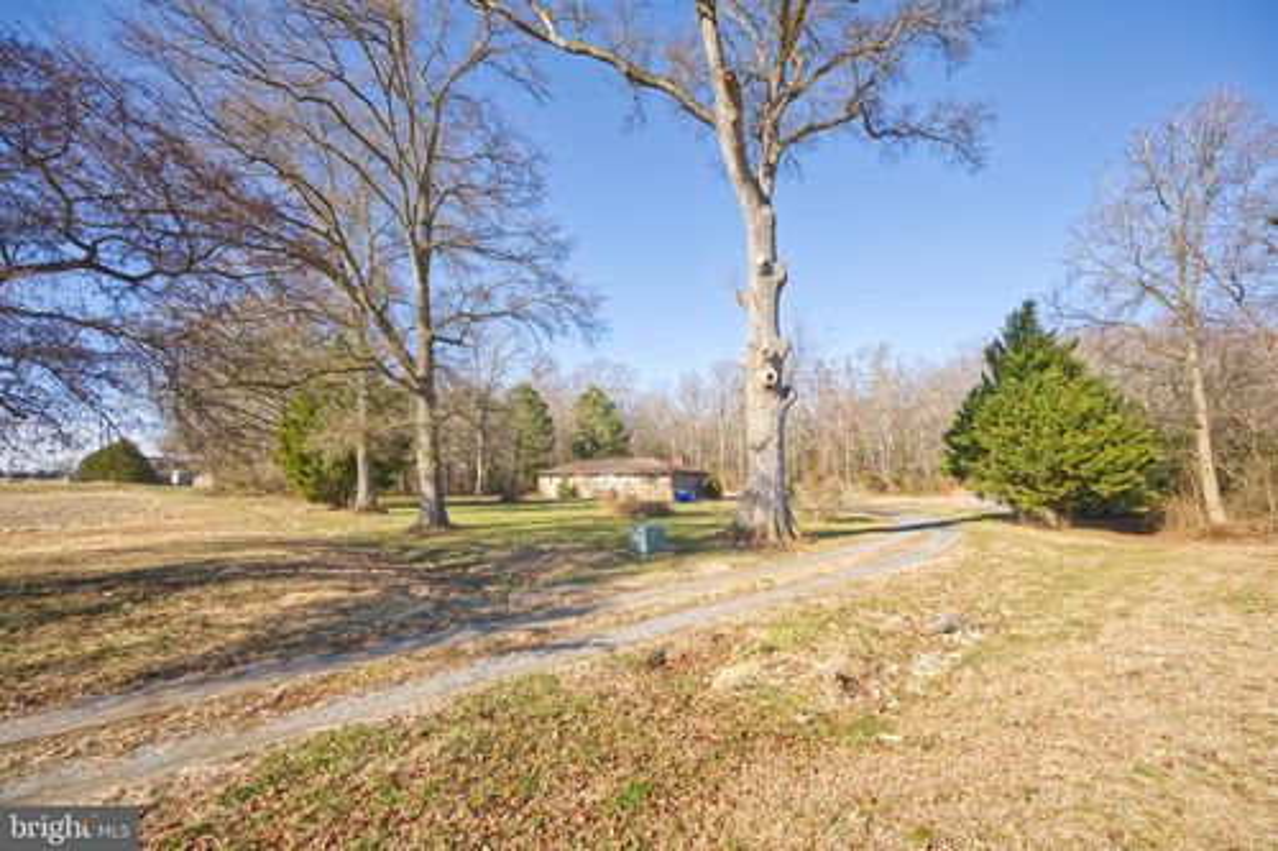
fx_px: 497
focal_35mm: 14
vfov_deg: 81.2
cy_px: 426
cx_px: 639
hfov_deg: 104.3
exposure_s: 1/400
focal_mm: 14
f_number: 5.6
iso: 160
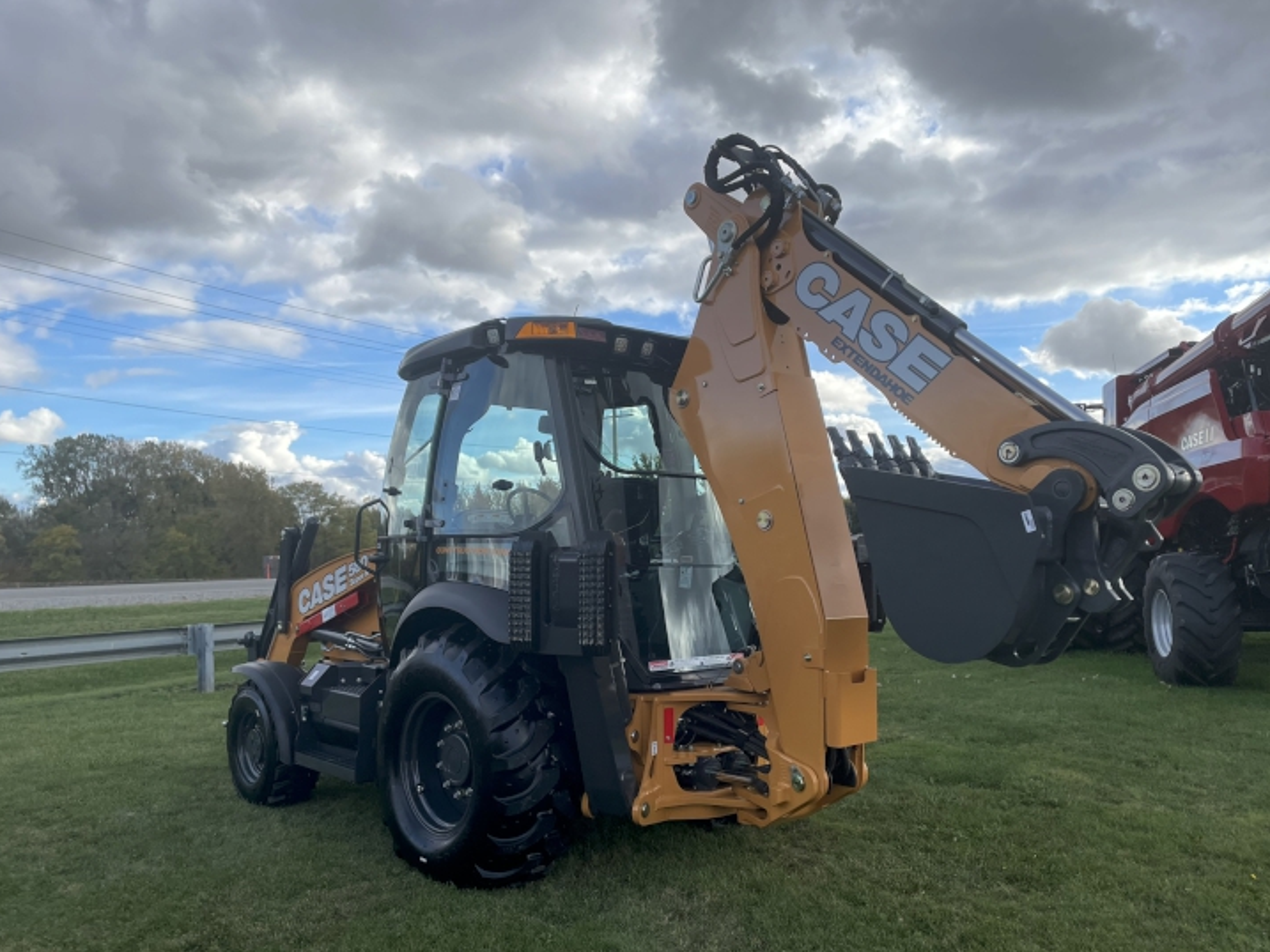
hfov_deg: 61.6
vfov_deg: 48.2
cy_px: 524
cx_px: 664
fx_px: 1064
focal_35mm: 29
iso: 32
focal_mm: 4.2
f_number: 1.6
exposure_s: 1/2174
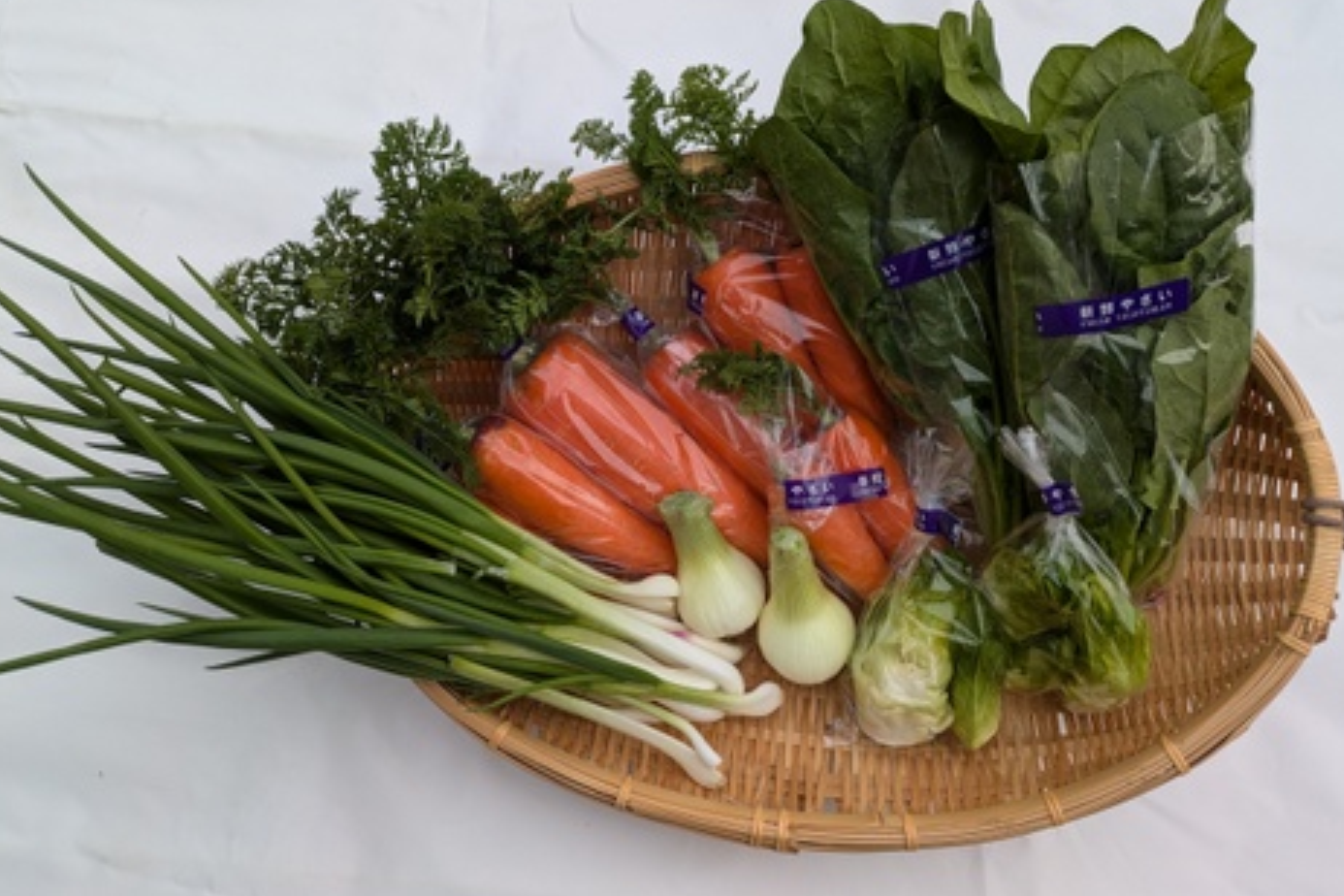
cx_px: 687
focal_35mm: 27
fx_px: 1008
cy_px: 387
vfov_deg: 47.8
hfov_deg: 67.4
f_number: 1.89
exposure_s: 1/393
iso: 40
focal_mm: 5.43
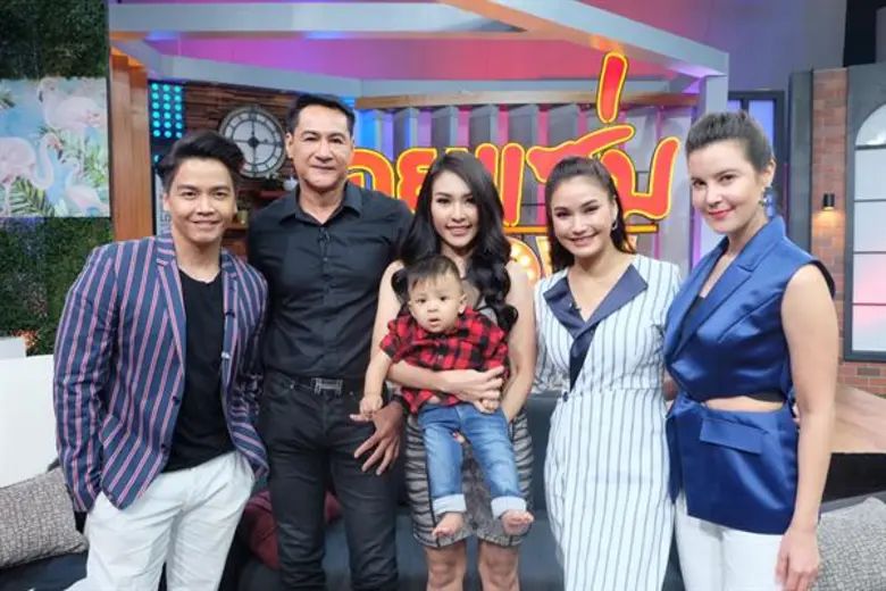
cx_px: 443
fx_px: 714
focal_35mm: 29
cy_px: 296
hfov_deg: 63.7
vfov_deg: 45.0
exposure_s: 1/30
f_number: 4.5
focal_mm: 19.2
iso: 800
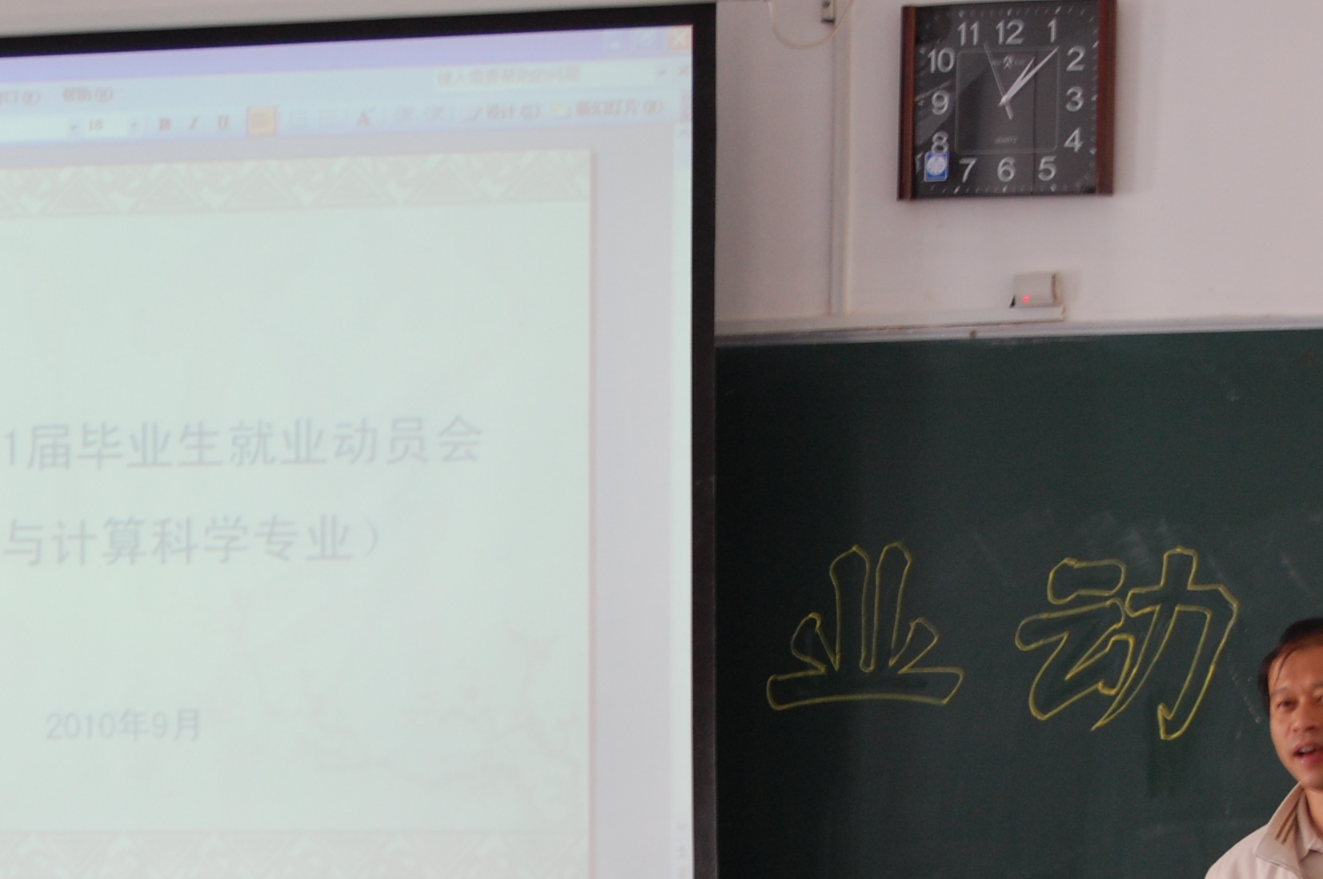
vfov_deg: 10.4
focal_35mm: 131
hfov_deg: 15.6
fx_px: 4810
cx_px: 491
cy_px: 775
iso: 400
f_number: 5.6
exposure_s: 1/15
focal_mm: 48
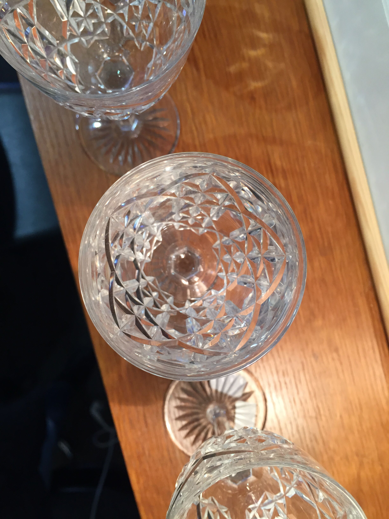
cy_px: 260
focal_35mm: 29
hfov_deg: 48.2
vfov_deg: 61.7
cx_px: 194
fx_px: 435
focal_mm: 4.15
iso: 64
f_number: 2.2
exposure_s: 1/33
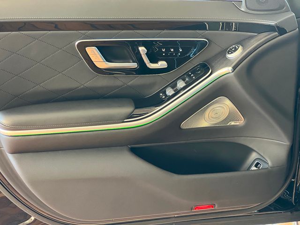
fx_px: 667
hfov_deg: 25.3
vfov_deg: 19.1
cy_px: 112
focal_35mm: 77
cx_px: 150
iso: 320
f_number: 2.8
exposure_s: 1/40
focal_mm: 9
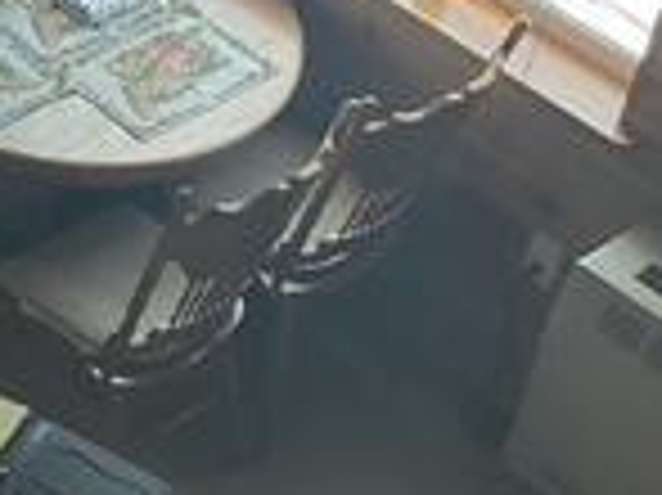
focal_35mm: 126
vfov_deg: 11.7
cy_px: 81
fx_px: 2408
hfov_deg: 14.7
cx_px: -297
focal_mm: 3
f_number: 1.8
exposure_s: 1/60
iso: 40
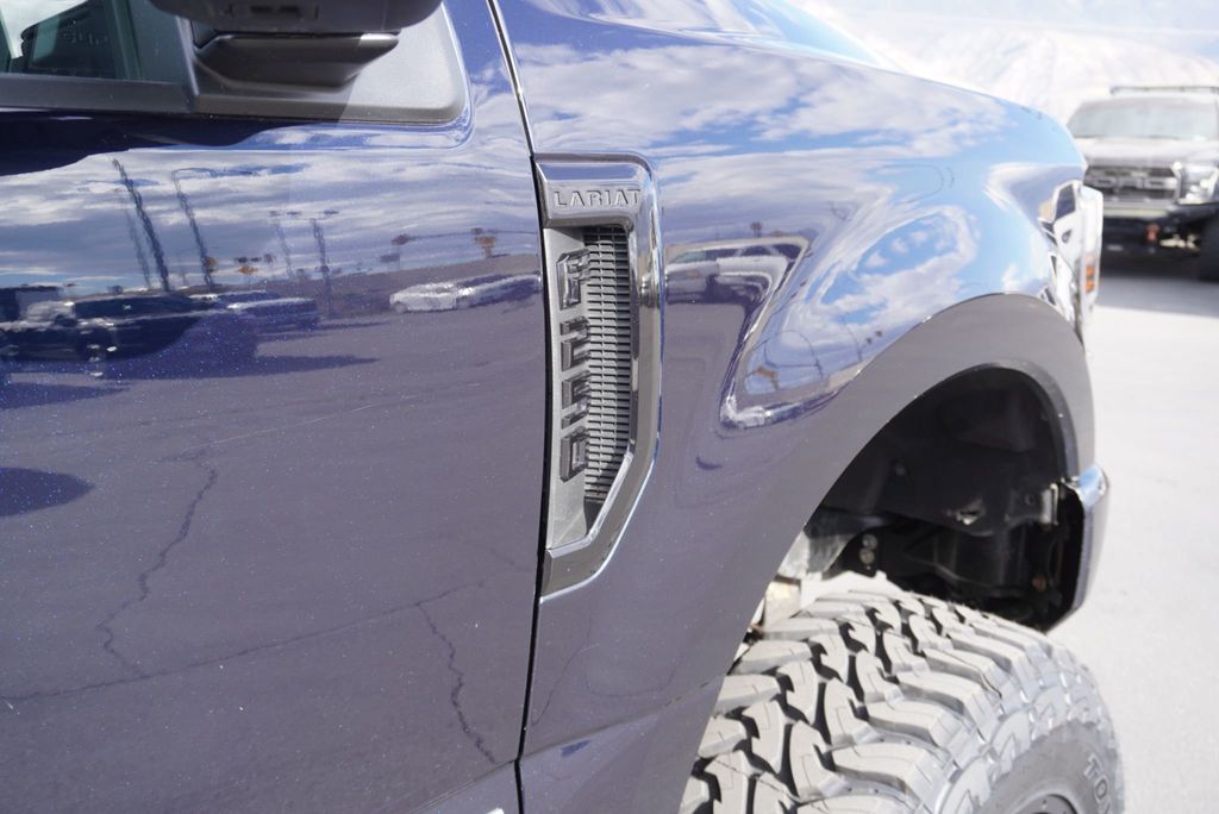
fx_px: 1169
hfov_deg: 55.1
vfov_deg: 38.4
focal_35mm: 34
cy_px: 407
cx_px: 610
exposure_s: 1/100
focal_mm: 23
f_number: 5
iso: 100
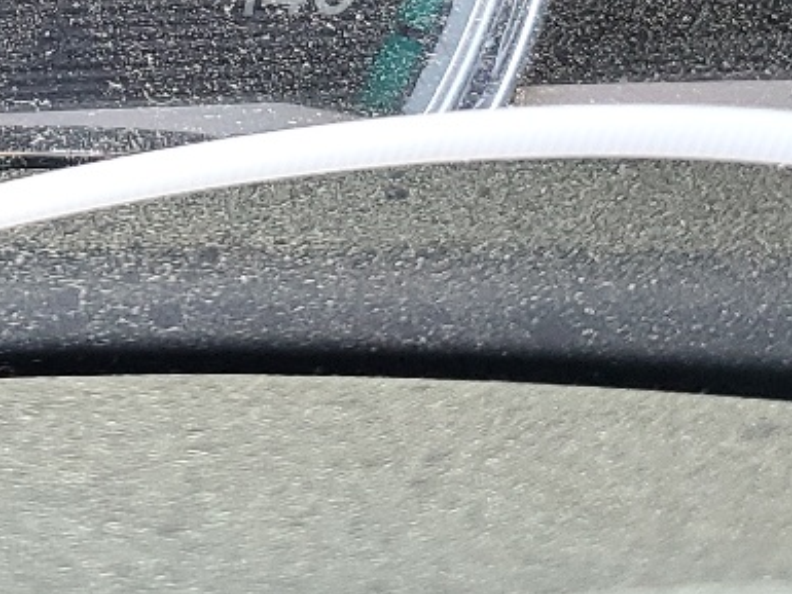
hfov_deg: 17.6
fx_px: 2472
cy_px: -481
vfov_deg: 12.5
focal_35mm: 108
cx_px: -51
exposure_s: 1/60.2
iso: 112
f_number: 1.5
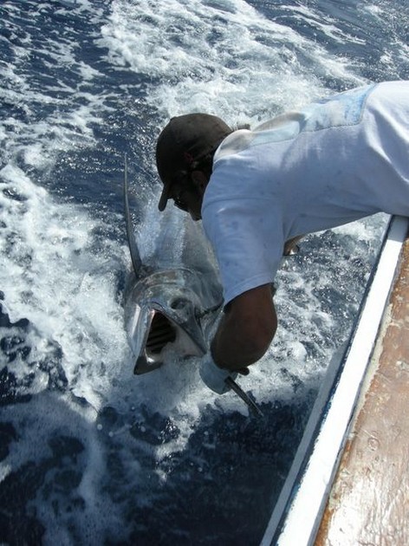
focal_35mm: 35
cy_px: 273
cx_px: 204
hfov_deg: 40.7
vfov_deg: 52.6
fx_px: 552
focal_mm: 7.5
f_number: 6.1
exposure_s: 1/317
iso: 64
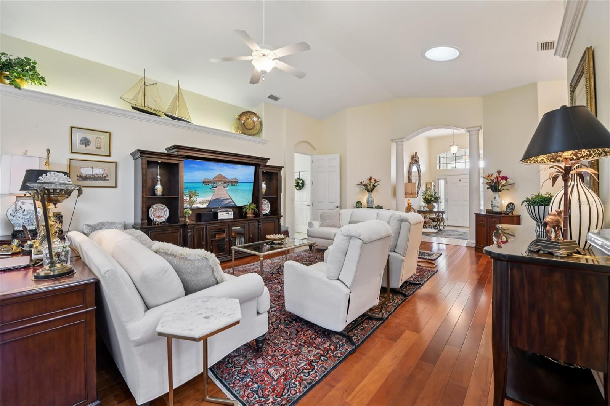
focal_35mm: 14
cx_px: 305
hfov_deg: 104.3
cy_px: 203
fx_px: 237
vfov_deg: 81.2
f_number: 8
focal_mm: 14
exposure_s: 1/6
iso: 400
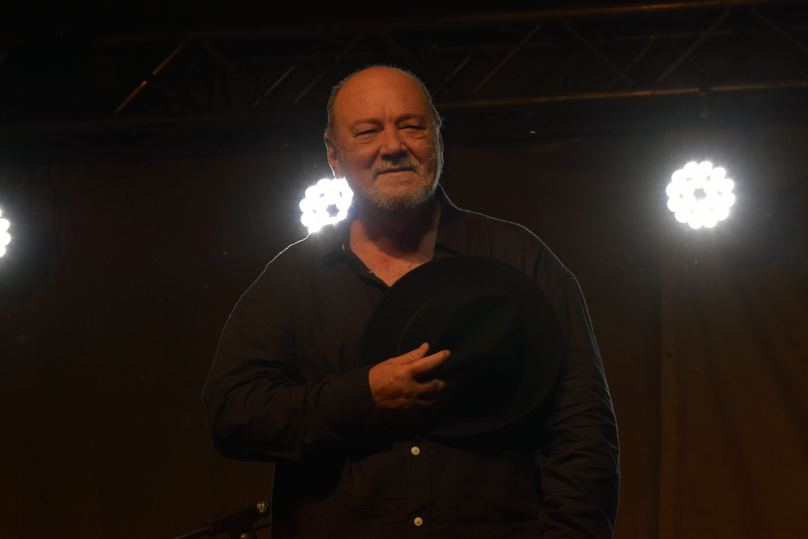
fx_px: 4107
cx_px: 404
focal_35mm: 183
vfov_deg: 7.5
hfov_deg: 11.2
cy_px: 270
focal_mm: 122
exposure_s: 1/200
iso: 400
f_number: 8
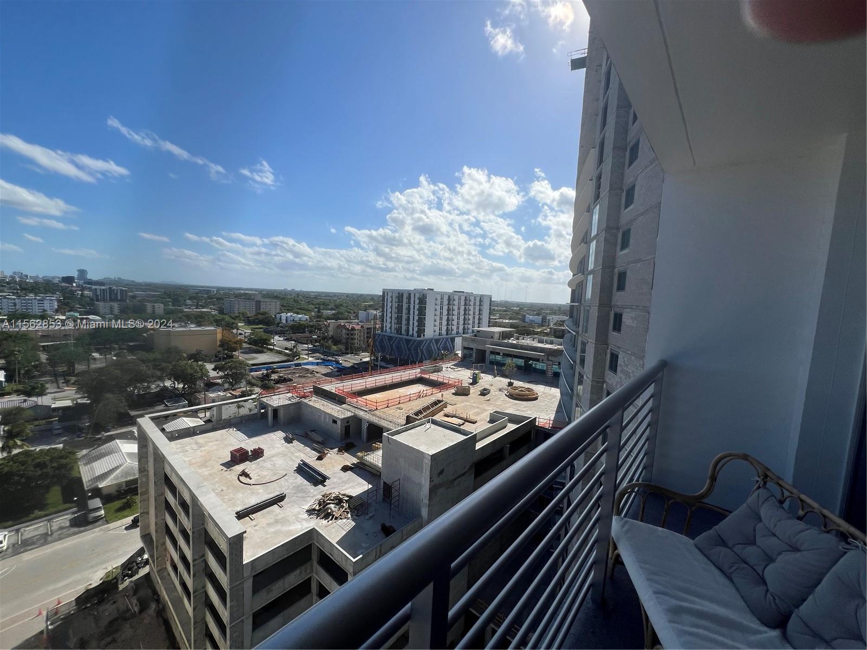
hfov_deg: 106.2
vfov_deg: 89.9
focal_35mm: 13
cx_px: 434
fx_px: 326
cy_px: 325
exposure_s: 1/4065
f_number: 1.8
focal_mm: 1.57
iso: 32
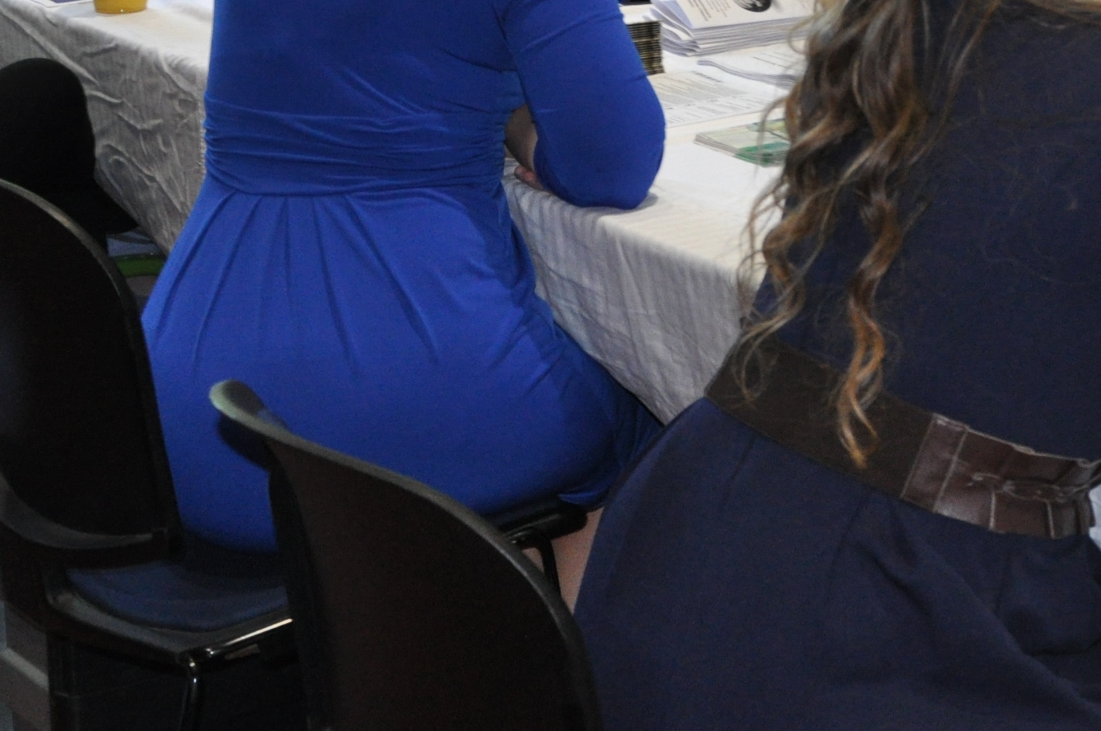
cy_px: -145
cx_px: 1106
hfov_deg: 18.3
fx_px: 3329
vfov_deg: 12.2
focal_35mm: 109
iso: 800
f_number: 4
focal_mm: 28
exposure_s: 1/60
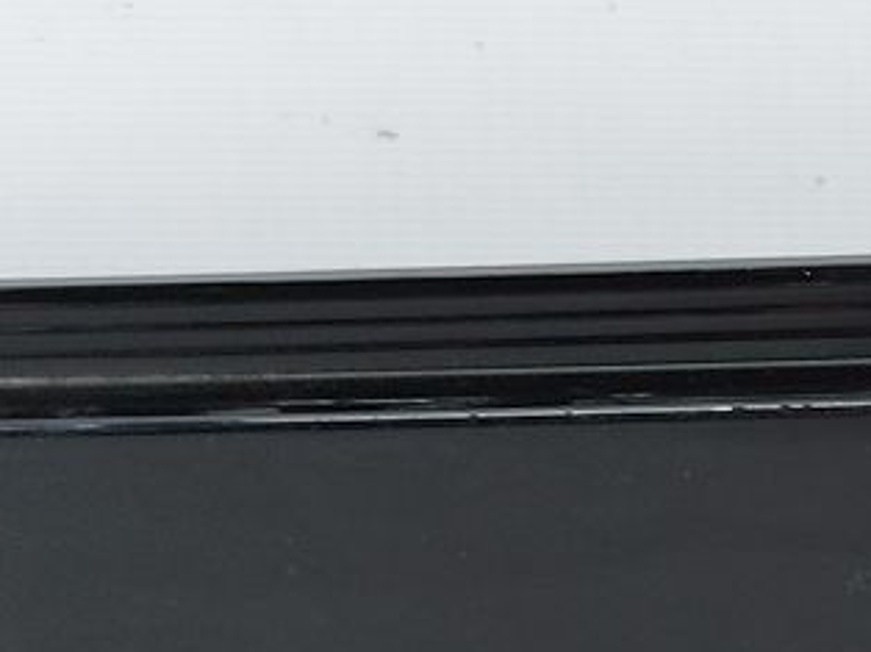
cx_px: 1391
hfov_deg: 16.5
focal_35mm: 106
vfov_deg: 13.8
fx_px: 2665
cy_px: 574
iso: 64
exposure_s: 1/50
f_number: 1.8
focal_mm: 5.23
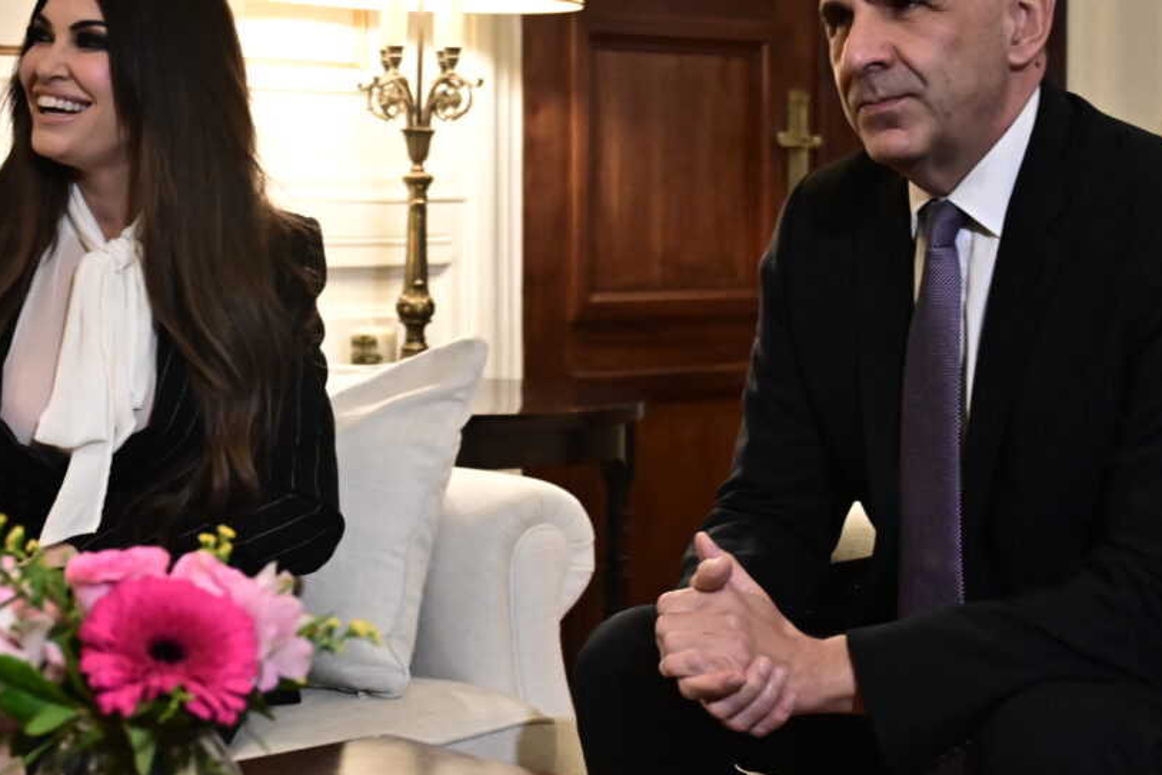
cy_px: 332
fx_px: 2001
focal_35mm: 62
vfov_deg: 21.9
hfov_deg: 32.3
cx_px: 463
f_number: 4
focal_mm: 42
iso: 5000
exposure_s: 1/320
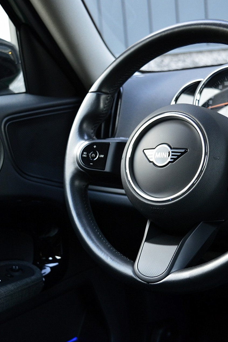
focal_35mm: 59
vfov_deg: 33.9
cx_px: 142
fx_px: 560
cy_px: 170
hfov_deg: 22.9
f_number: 4
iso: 800
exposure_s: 1/40
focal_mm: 26
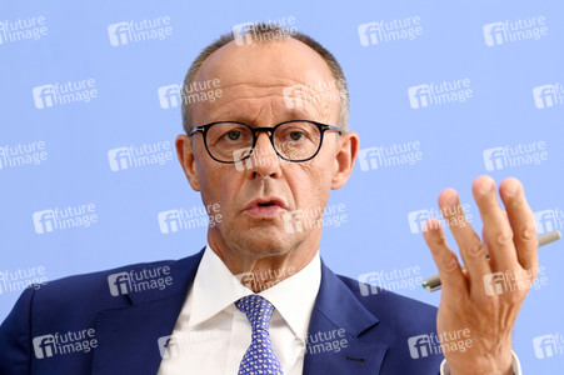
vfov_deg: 8.3
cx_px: 282
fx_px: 2583
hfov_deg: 12.5
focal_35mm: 165
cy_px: 188
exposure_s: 1/500
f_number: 7.1
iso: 3200
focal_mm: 165
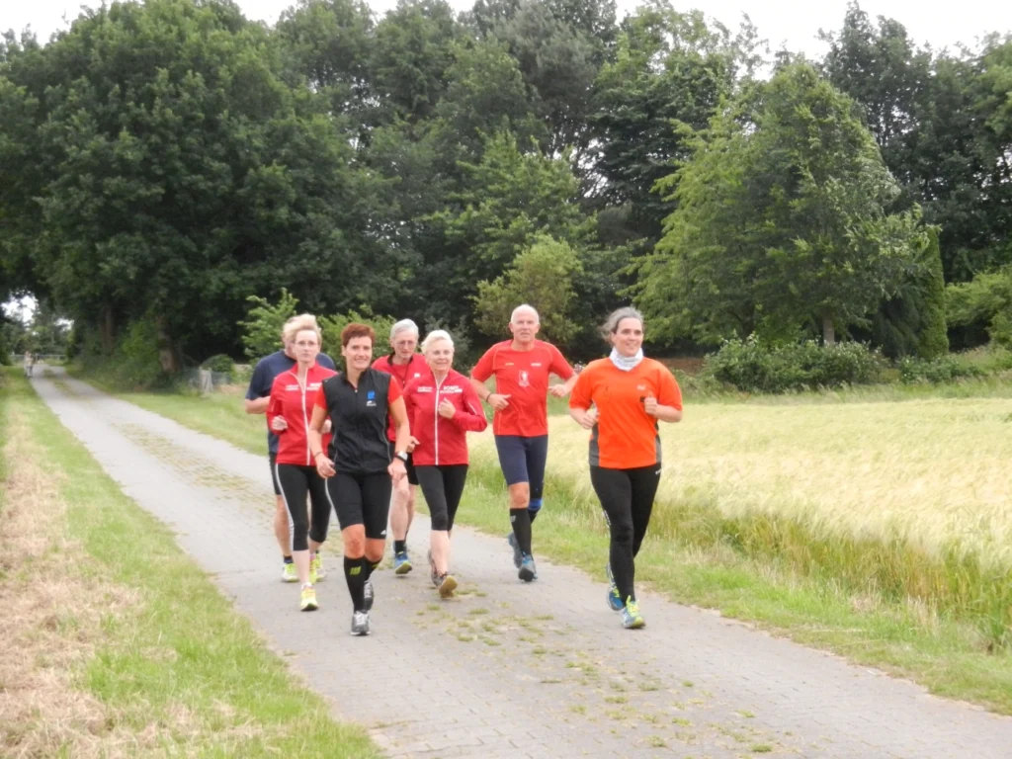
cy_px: 380
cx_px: 506
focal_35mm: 78
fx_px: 2280
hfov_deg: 25.0
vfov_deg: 18.9
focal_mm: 14.1
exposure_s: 1/250
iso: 800
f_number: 4.8
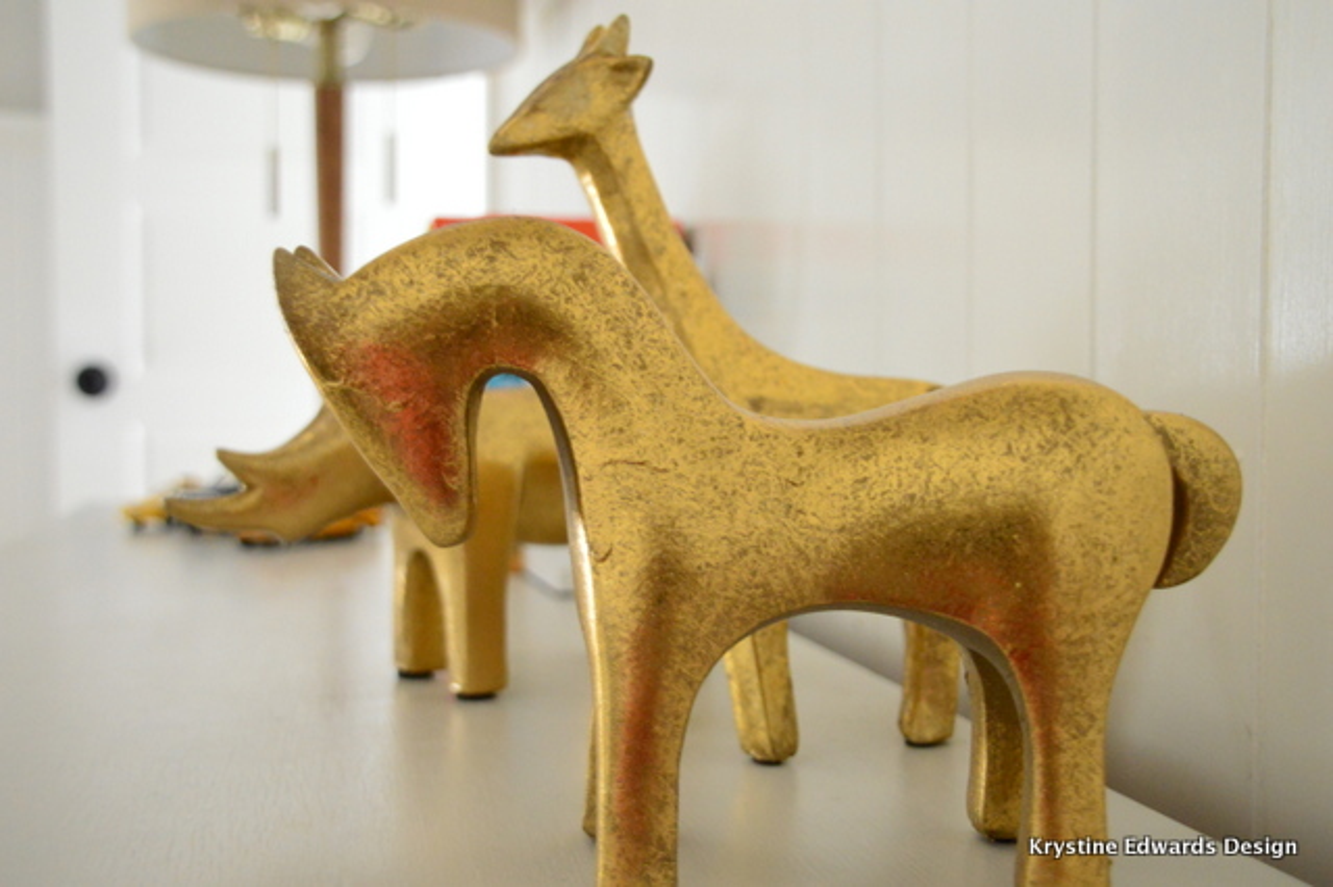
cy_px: 444
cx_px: 666
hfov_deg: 43.6
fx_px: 1665
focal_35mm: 45
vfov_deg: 29.8
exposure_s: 1/50
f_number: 4.2
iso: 2500
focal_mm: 30
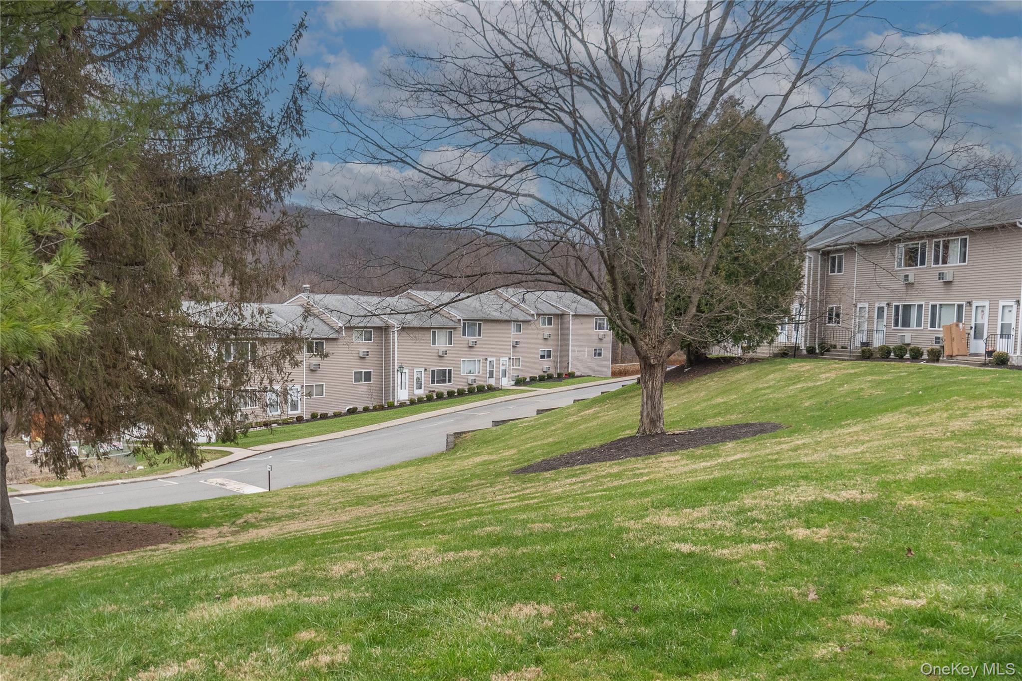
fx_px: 1022
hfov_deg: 53.1
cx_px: 511
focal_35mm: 36
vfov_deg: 36.9
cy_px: 340
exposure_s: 1/2500
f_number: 4.5
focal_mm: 24
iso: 720
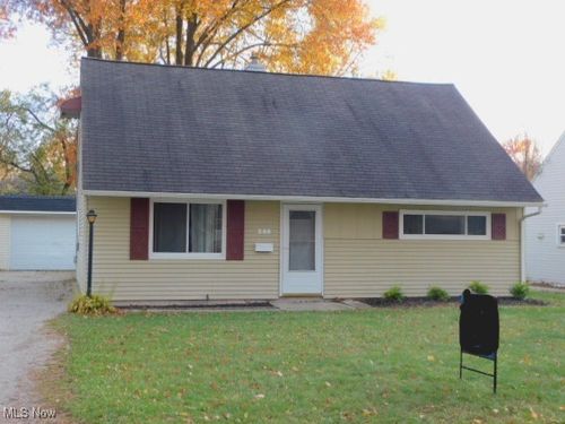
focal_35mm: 45
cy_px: 212
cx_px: 282
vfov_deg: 32.2
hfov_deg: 42.1
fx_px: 734
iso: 125
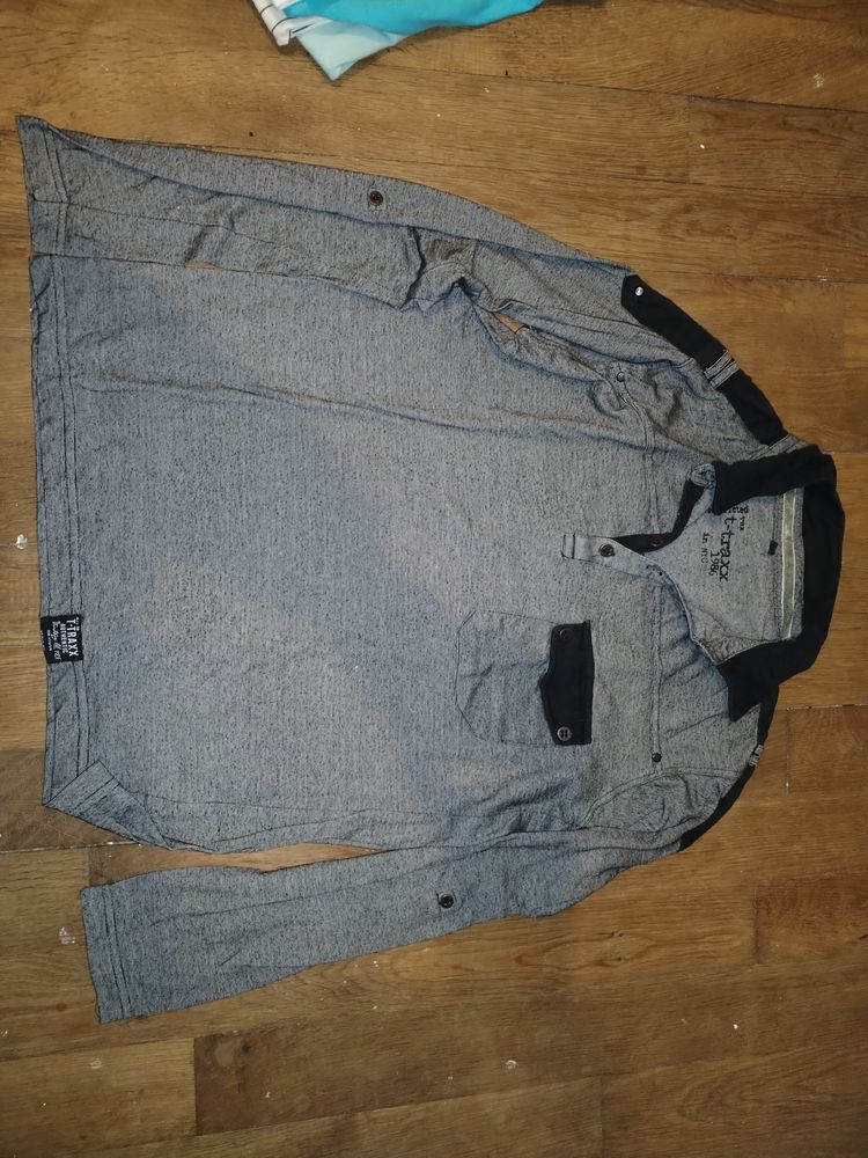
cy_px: 579
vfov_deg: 67.3
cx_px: 434
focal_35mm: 26
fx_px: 869
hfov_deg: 53.1
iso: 1746
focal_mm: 4.75
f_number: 1.8
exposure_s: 1/20
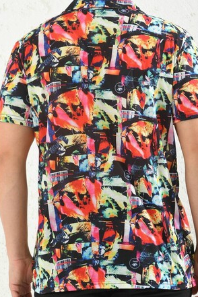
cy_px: 124
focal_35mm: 306
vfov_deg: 6.7
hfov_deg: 4.5
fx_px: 2524
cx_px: 100
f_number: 7.1
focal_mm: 180
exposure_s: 1/160
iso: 125
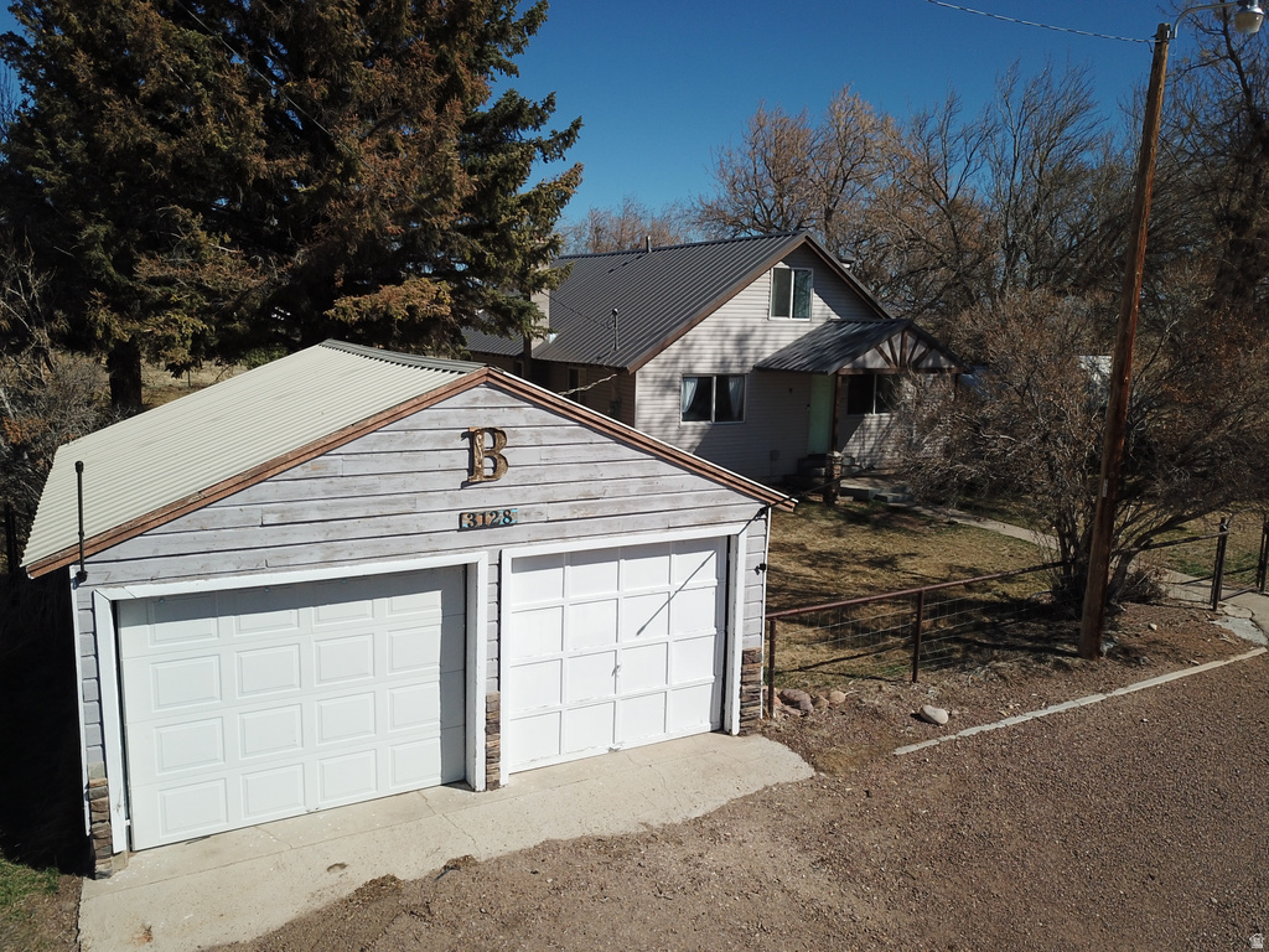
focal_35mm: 26
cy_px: 476
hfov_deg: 67.3
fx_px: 953
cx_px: 634
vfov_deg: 53.1
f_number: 2.2
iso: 100
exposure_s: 1/2778
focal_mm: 4.73
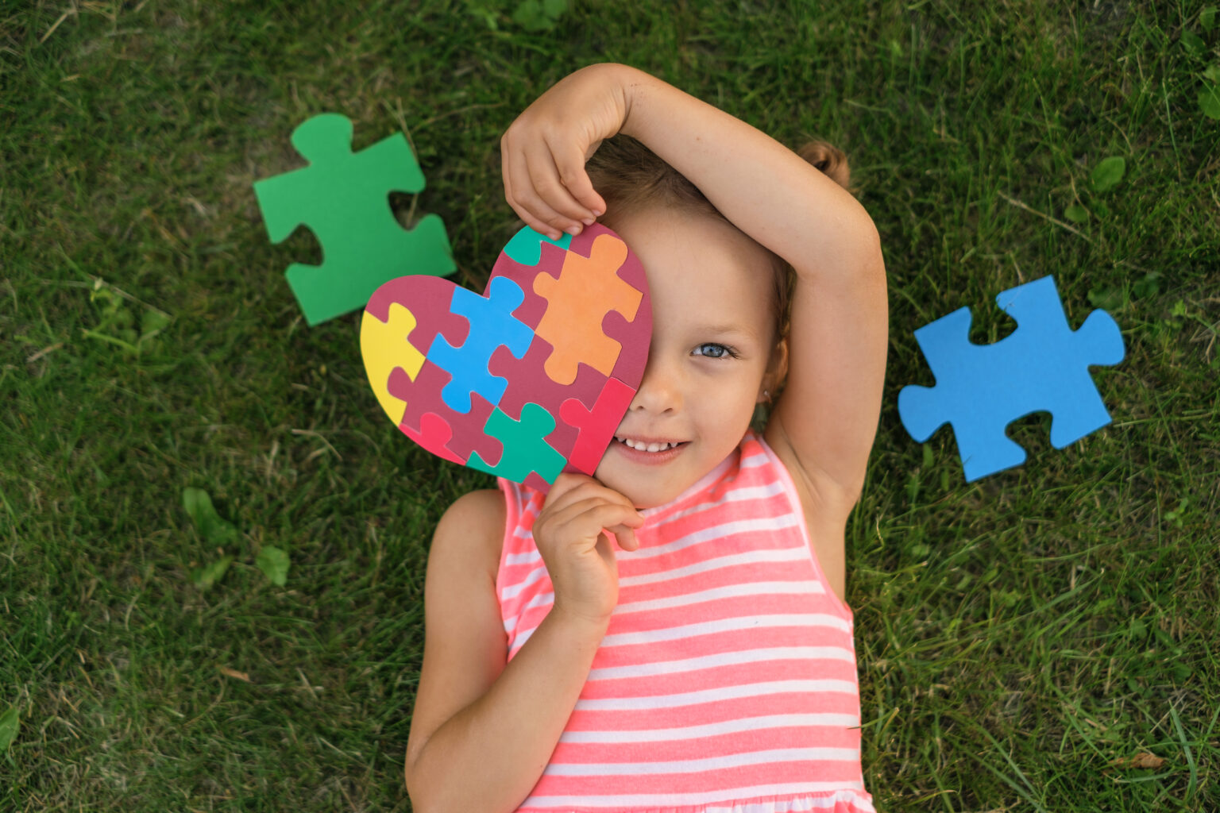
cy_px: 406
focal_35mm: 53
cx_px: 610
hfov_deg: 37.5
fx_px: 1796
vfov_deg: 25.5
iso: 160
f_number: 2
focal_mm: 35
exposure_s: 1/320
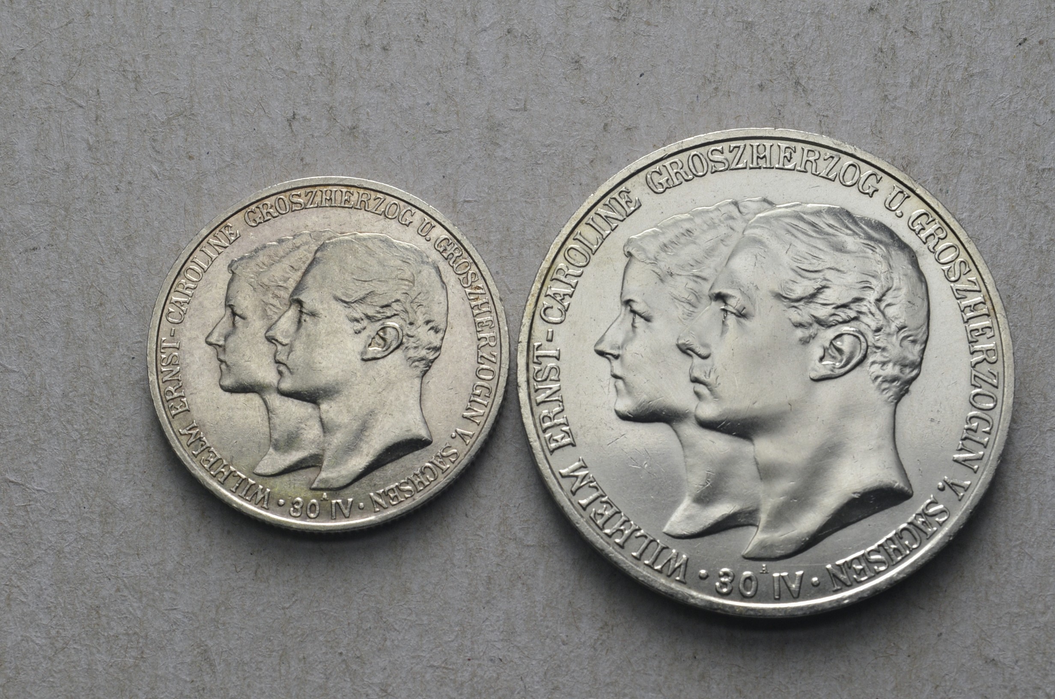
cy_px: 350
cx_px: 528
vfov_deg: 16.5
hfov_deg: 24.7
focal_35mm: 82
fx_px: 2413
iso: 400
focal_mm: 55
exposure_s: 1/250
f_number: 14
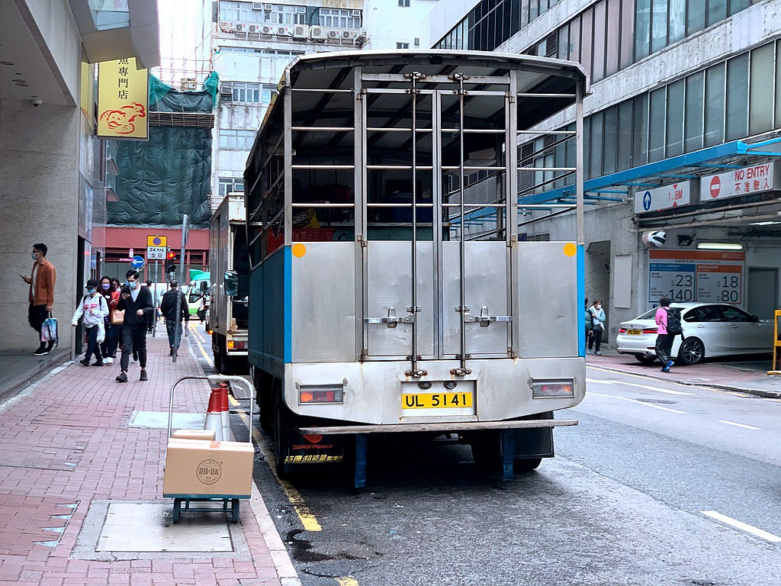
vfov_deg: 28.0
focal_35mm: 52
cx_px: 390
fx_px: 1173
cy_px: 293
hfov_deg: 36.8
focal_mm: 6
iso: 40
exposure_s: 1/122
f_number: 2.4
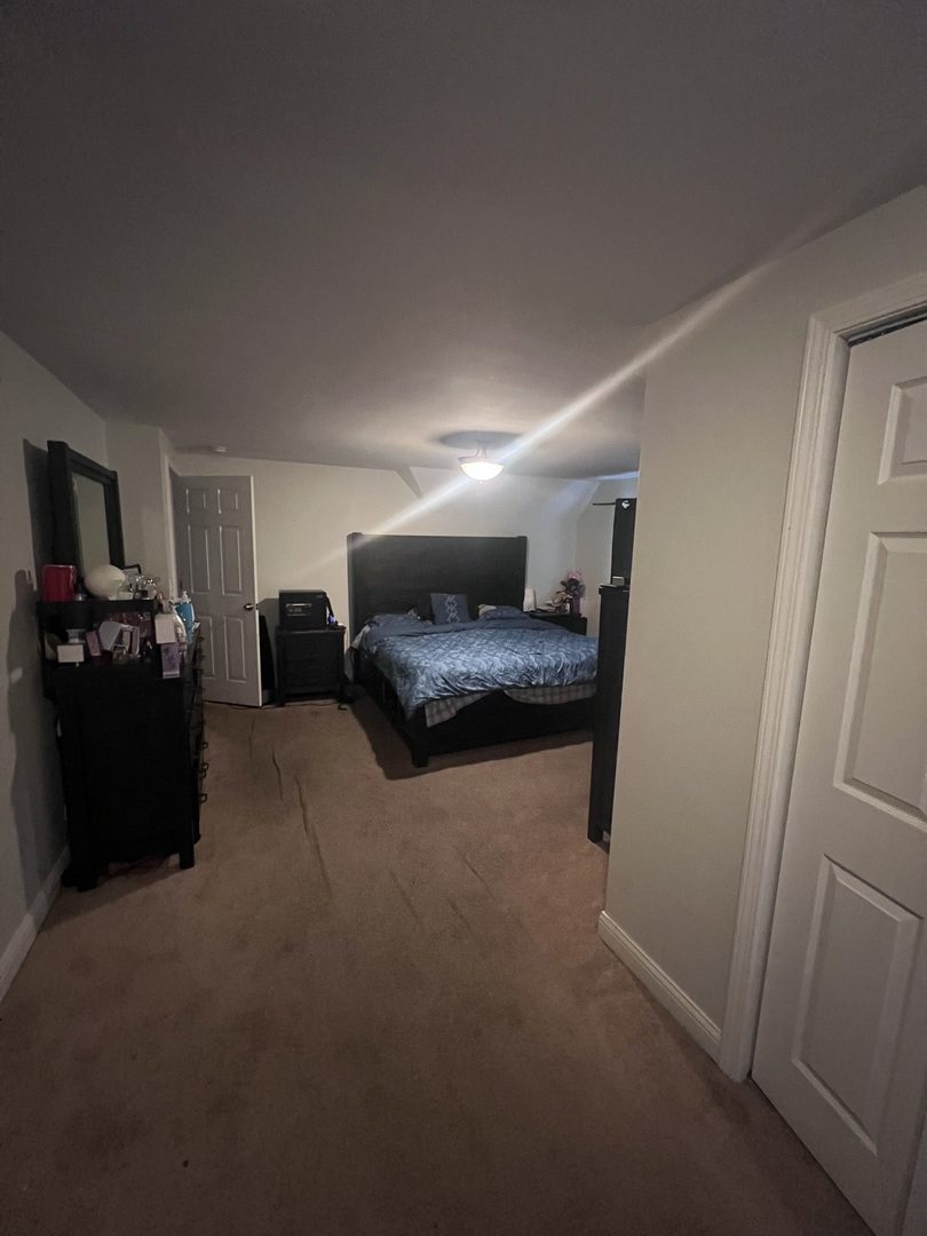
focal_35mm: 13
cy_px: 618
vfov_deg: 106.2
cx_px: 464
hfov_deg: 89.9
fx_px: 464
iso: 1000
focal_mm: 1.57
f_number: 1.8
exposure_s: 1/30
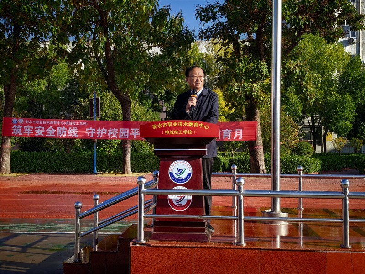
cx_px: 182
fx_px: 506
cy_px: 137
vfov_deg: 30.3
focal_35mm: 48
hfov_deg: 39.7
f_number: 2
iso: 50
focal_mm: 6.98
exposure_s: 1/1271
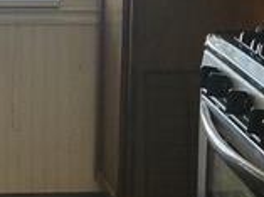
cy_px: -47
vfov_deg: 8.6
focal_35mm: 170
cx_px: 25
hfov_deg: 11.6
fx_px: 1294
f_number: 1.8
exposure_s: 1/40
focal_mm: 5.4
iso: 160
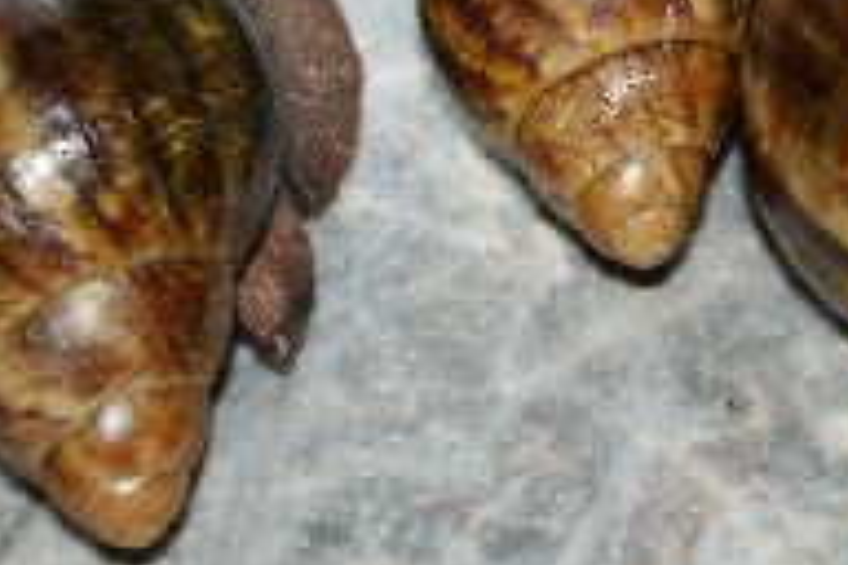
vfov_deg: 12.6
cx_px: 592
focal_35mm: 109
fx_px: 2568
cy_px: 216
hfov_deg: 18.7
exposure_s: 1/60
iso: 400
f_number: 6.3
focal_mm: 35
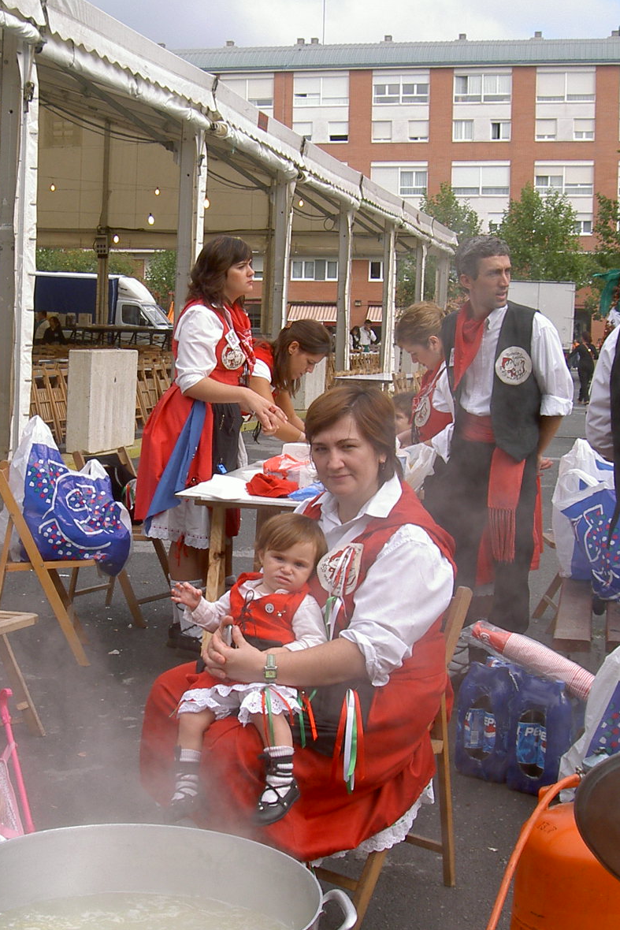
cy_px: 471
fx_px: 1420
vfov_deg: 36.2
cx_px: 143
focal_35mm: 55
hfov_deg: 24.3
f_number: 4.7
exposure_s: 1/303
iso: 100
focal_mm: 8
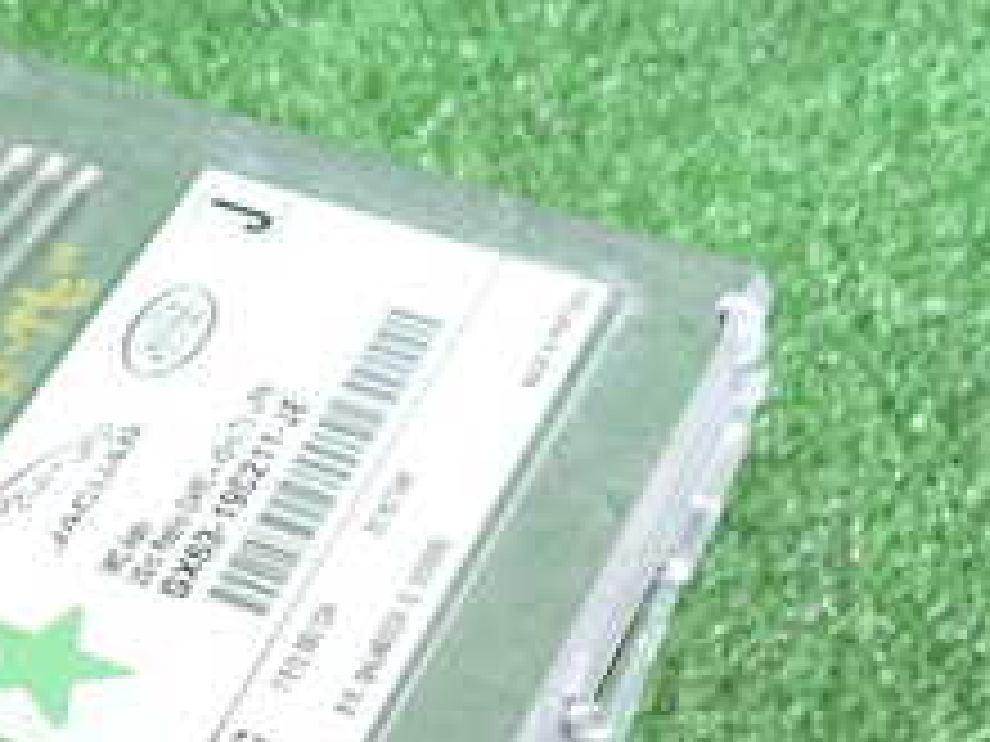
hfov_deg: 22.0
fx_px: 2345
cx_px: -202
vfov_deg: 17.5
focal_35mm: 82
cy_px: 787
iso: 200
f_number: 2.3
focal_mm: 5.4
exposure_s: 1/40
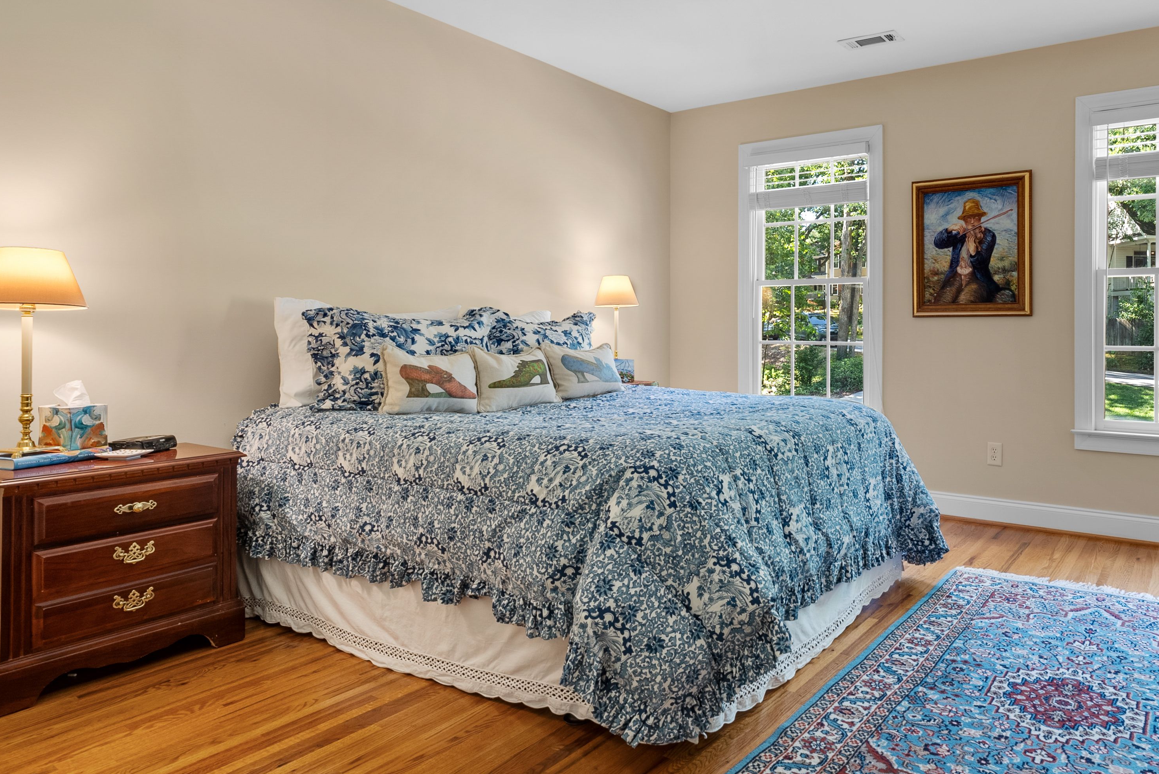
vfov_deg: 54.9
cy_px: 327
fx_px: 741
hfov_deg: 73.6
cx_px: 778
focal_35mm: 23
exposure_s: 1/2.5
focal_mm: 16
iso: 200
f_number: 8
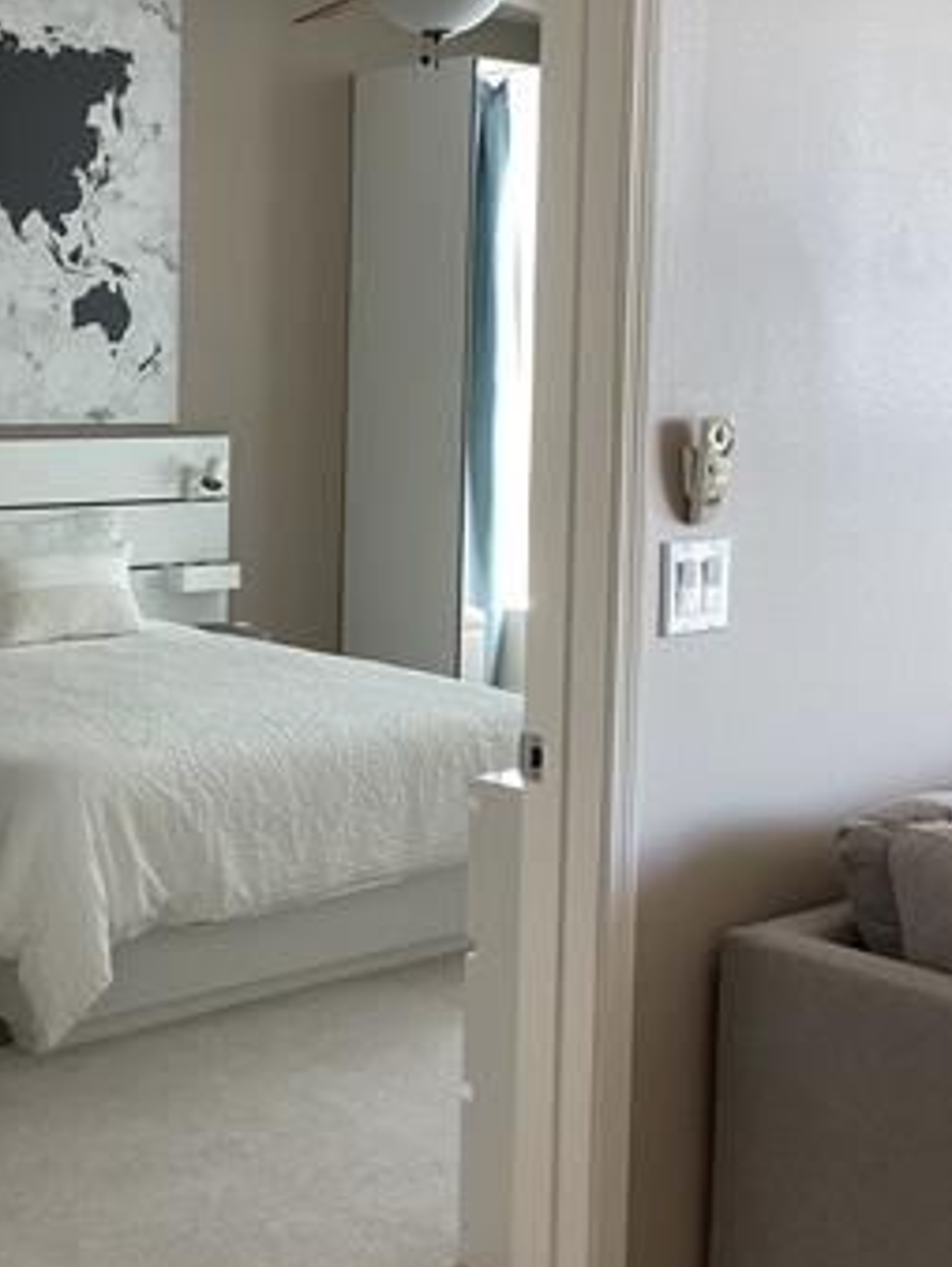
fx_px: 2014
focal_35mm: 55
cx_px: 292
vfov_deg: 34.9
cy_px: 577
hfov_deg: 26.4
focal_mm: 3.3
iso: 100
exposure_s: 1/100
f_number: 2.4
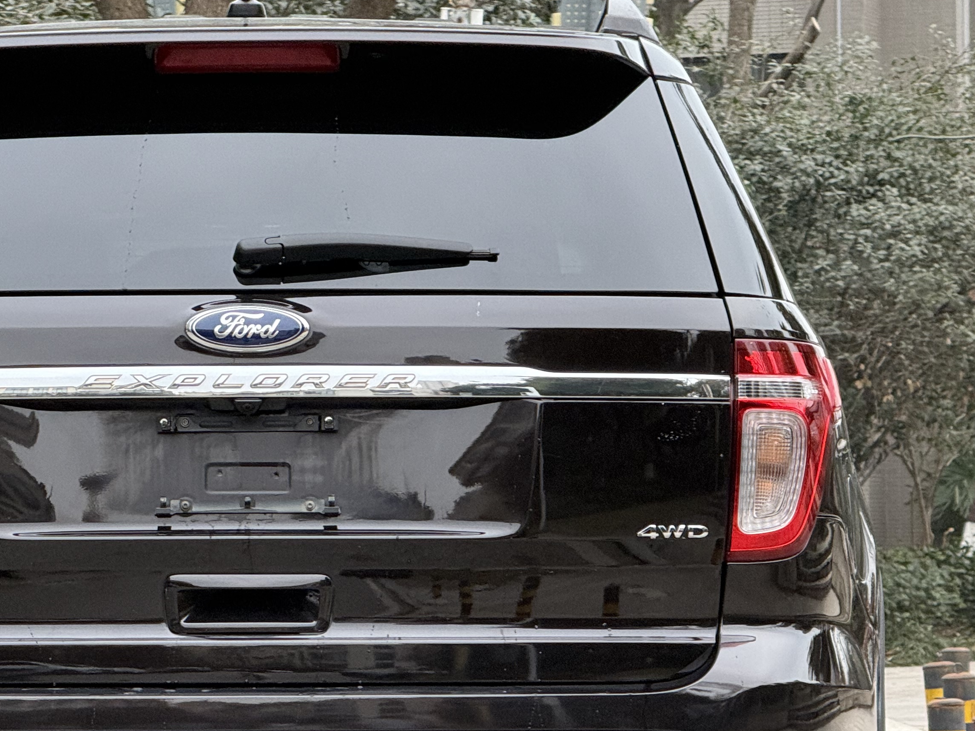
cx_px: 239
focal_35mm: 211
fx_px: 5943
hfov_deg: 9.4
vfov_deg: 7.0
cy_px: 549
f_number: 2.8
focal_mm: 15.66
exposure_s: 1/99
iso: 125
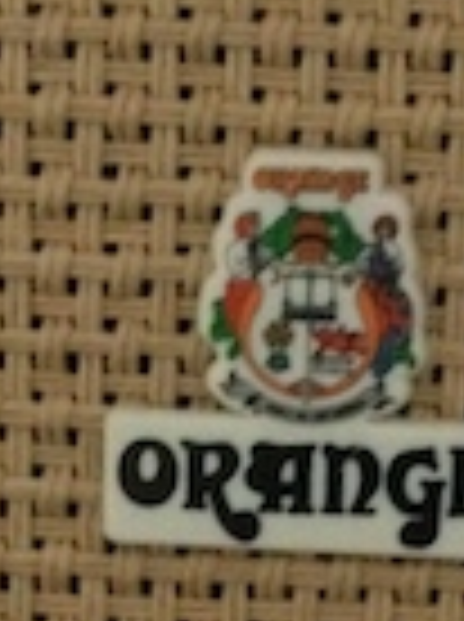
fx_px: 2582
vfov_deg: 13.6
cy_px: 576
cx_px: 356
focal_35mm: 144
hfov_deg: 10.2
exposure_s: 1/15
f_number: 2.4
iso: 800
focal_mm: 4.12
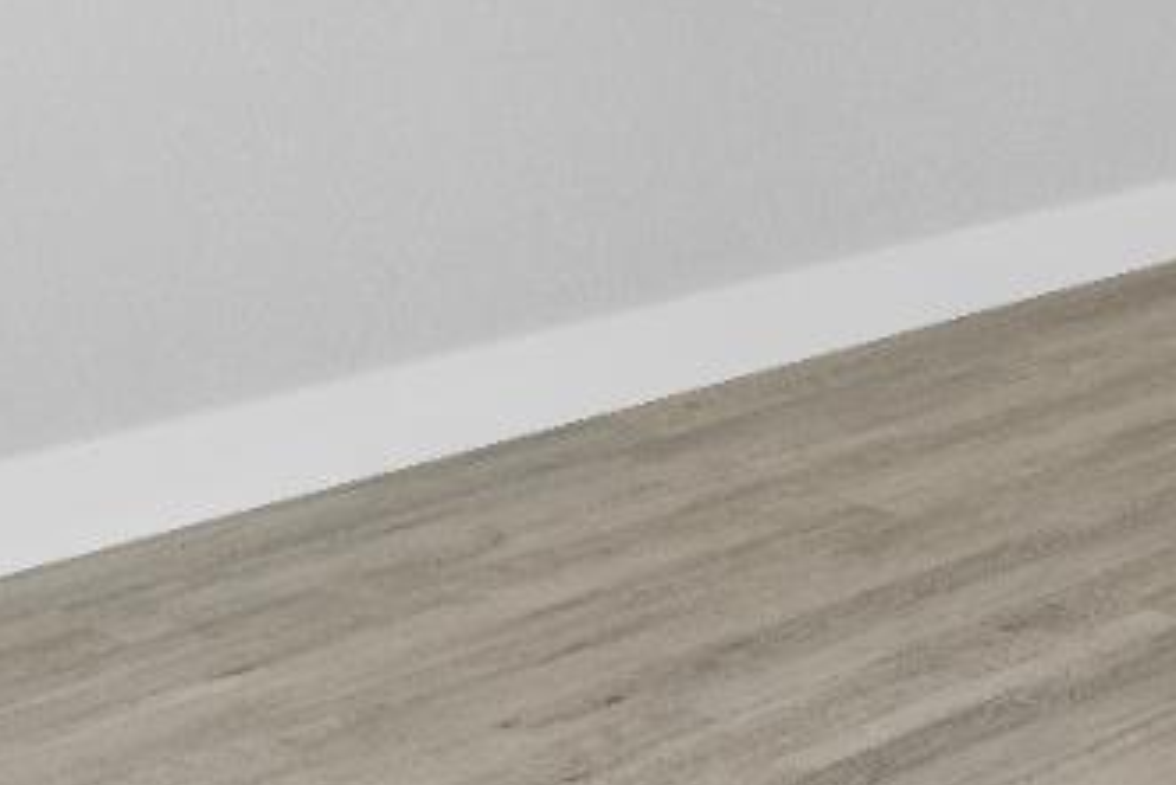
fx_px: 2516
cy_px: -337
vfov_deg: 16.4
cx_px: 1855
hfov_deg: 21.3
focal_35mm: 77
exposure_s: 1/8
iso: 200
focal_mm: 17
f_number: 9
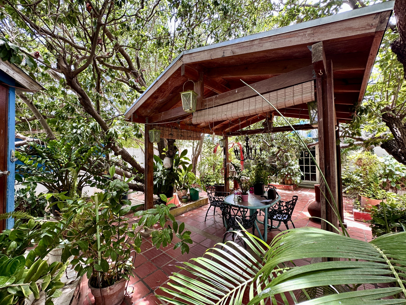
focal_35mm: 14
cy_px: 152
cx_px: 203
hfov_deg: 102.1
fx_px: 164
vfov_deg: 85.7
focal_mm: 2.22
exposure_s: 1/99
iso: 80
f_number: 2.2
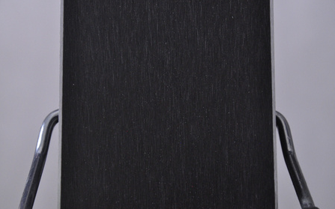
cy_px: 104
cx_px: 168
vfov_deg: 8.1
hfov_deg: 13.0
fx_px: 1474
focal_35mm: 162
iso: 3200
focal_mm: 105
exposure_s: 1/125
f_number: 9.5
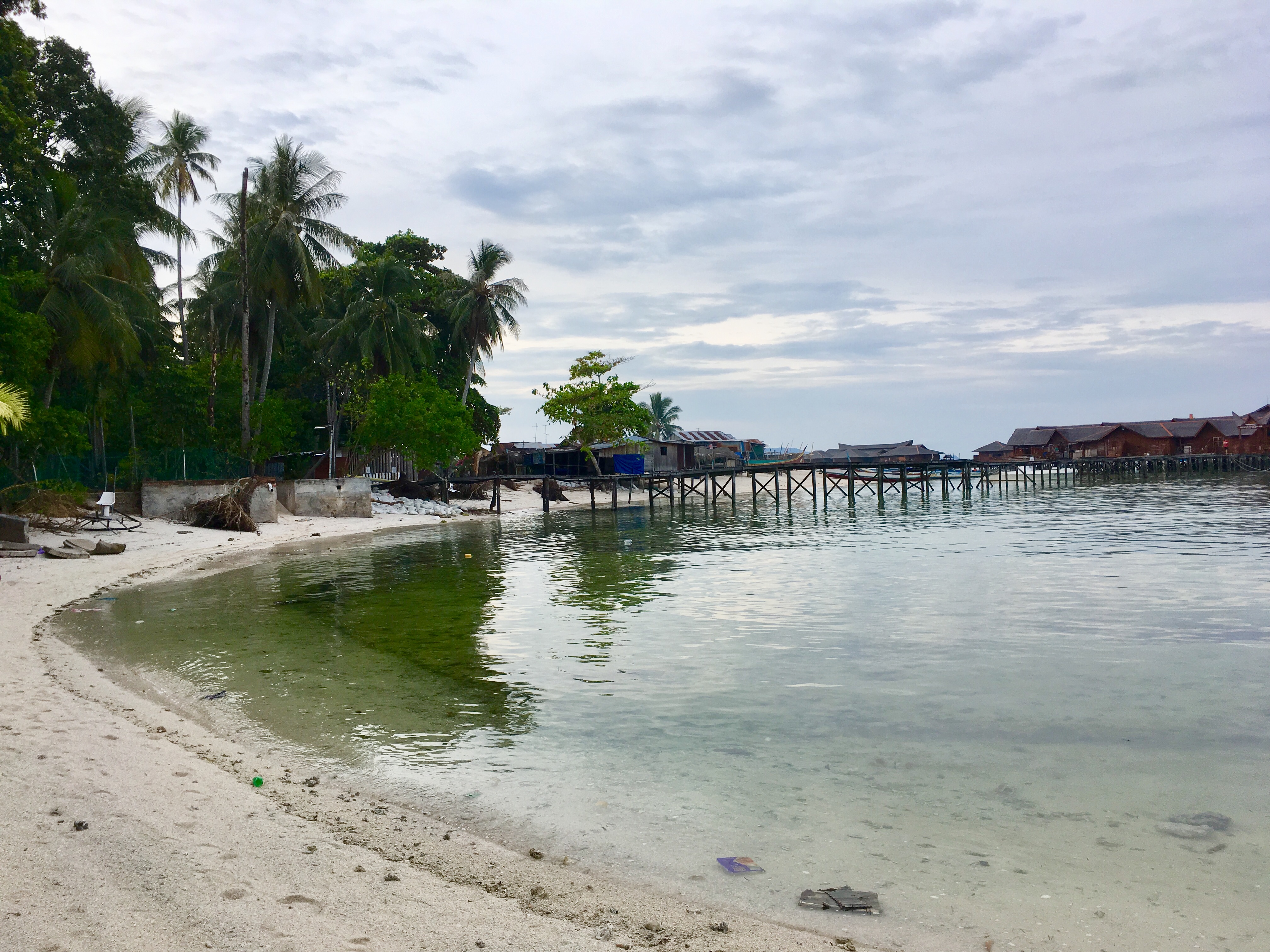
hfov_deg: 61.7
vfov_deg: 48.2
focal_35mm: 29
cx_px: 635
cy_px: 476
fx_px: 1064
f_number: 2.2
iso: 25
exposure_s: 1/785
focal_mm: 4.15
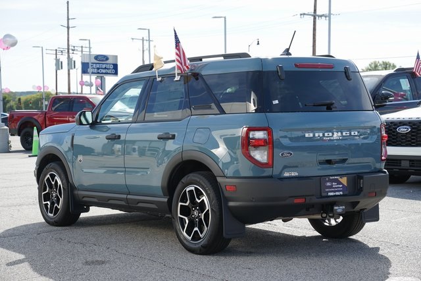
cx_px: 210
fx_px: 830
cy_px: 140
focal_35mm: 71
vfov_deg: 19.2
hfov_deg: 28.4
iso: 100
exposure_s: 1/125
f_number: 9
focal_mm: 71
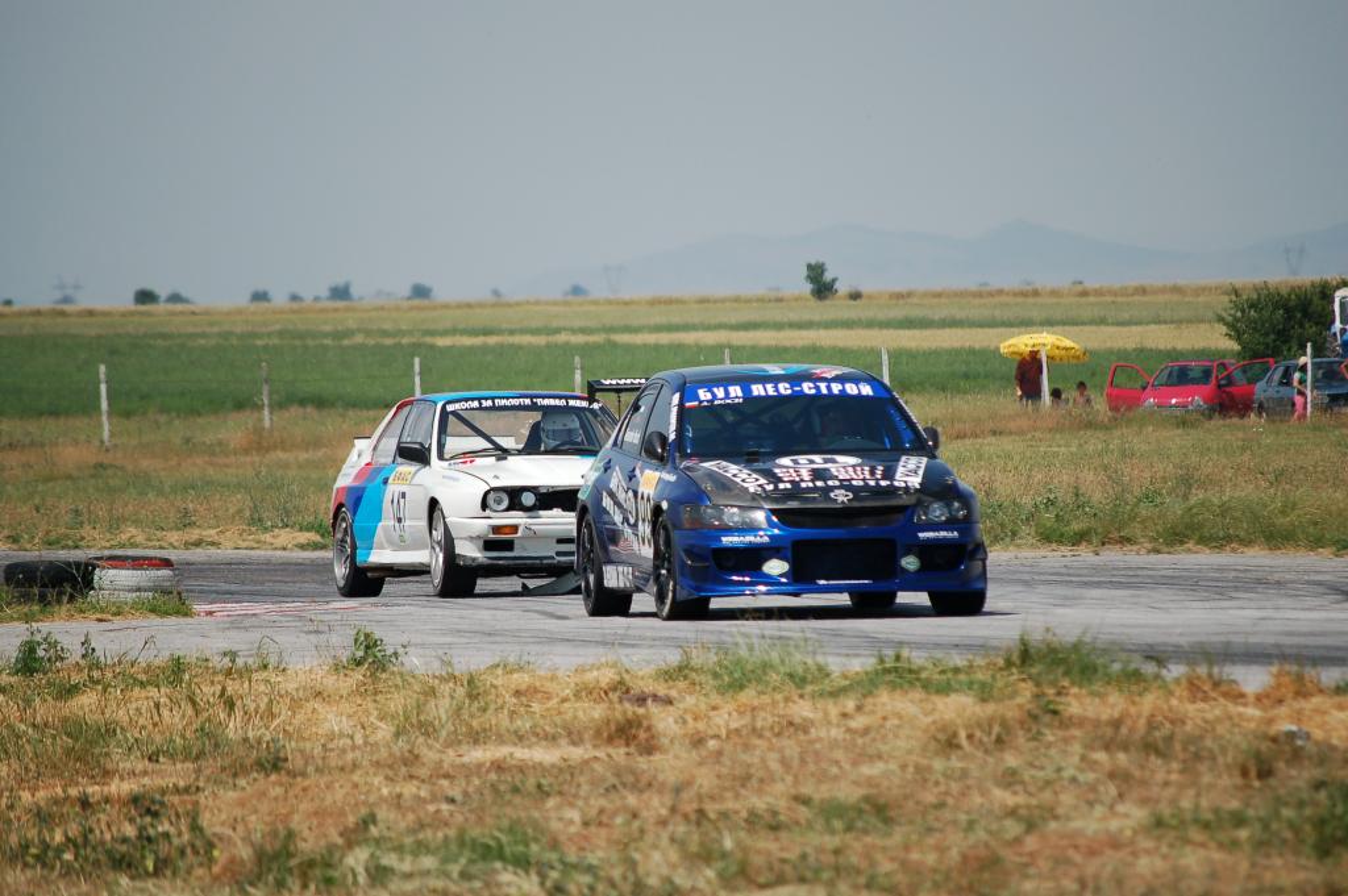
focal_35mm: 300
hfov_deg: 6.9
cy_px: 448
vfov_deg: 4.6
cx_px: 674
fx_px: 11224
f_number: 5.6
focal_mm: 200
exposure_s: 1/1250
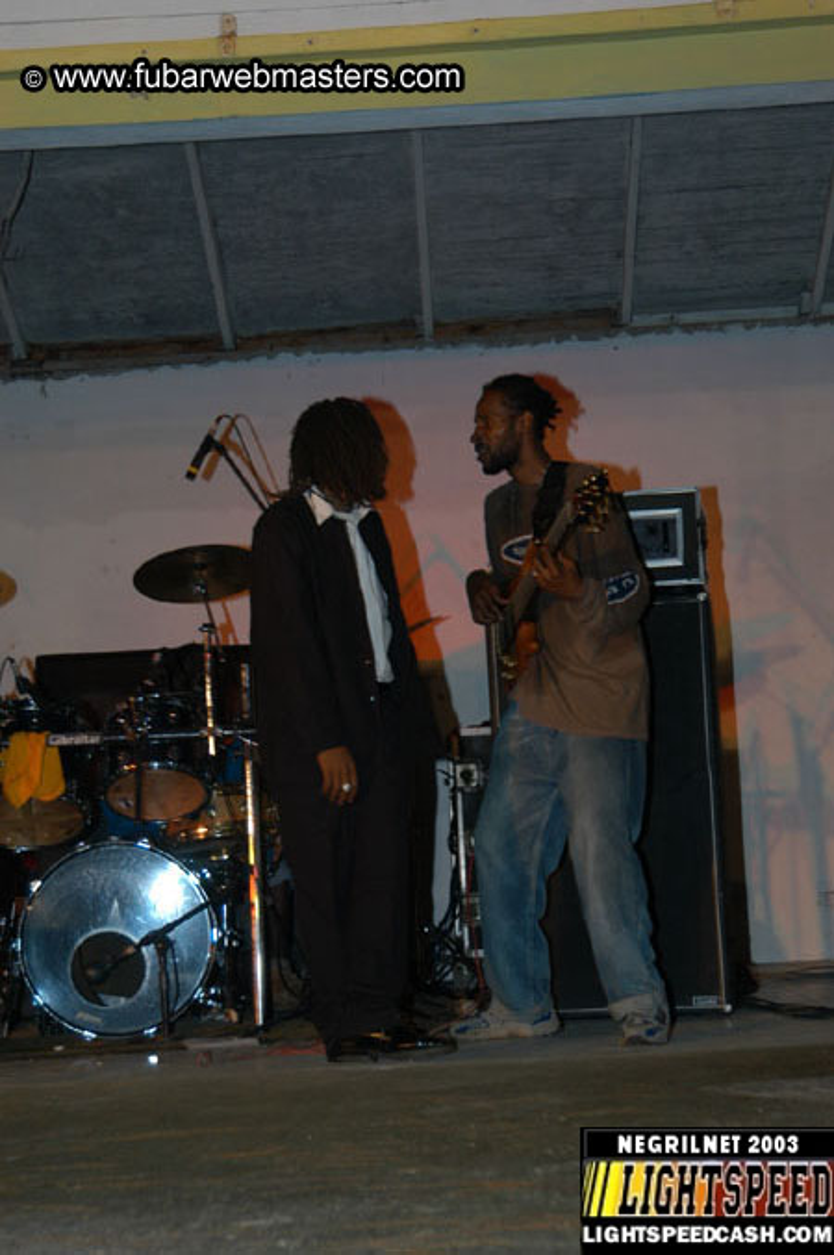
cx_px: 417
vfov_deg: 29.9
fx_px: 2350
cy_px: 628
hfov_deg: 20.1
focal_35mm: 68
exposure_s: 1/60
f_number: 5
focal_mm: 45
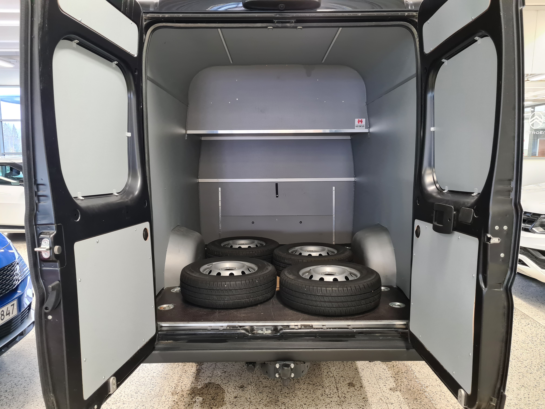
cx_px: 272
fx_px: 409
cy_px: 204
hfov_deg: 67.3
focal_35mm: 26
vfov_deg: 53.1
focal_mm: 5.4
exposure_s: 1/50
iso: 500
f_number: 1.8
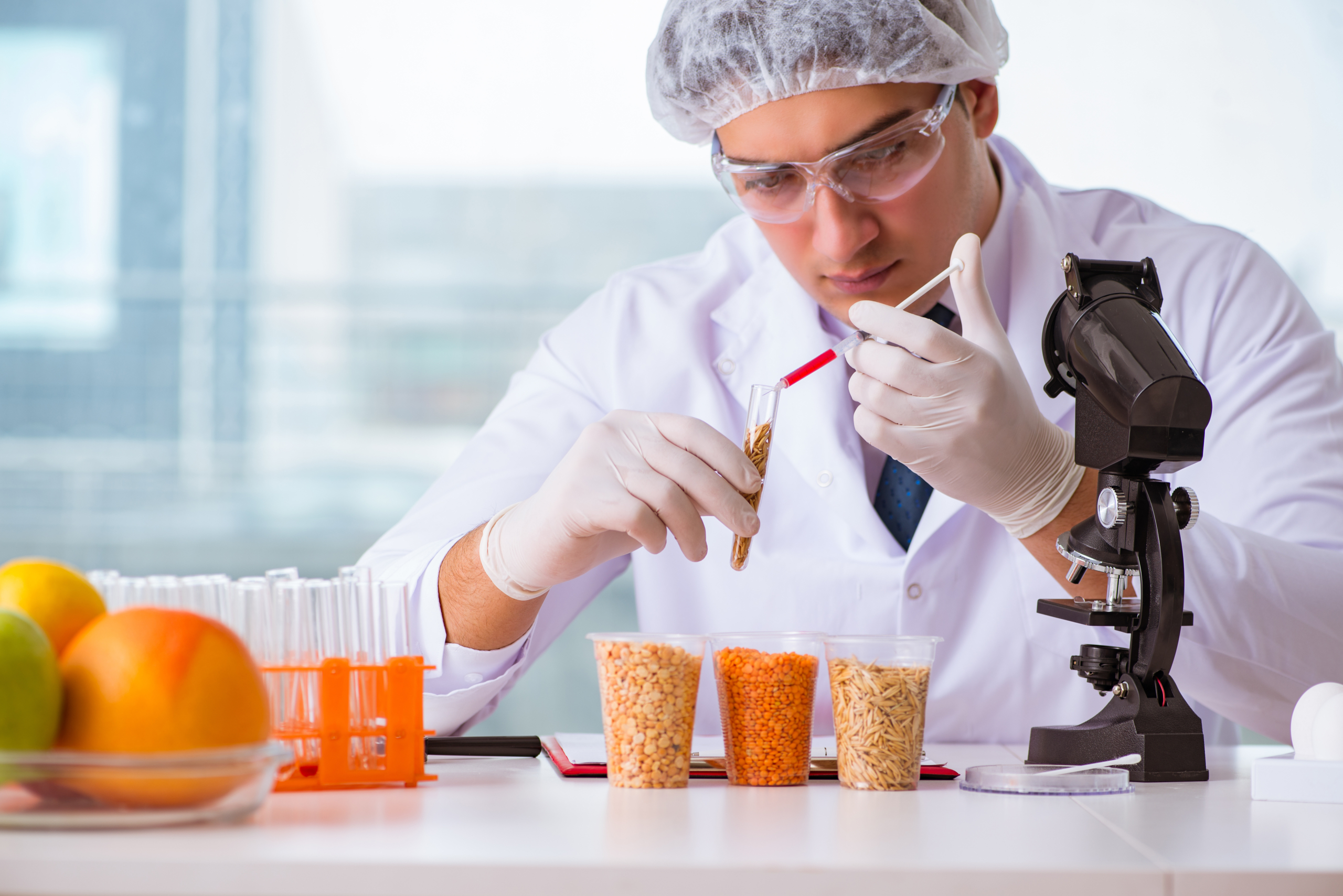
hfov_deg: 19.4
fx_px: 3918
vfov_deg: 13.1
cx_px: 672
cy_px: 448
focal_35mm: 105
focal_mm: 105
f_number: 5.6
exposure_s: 1/80
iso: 100
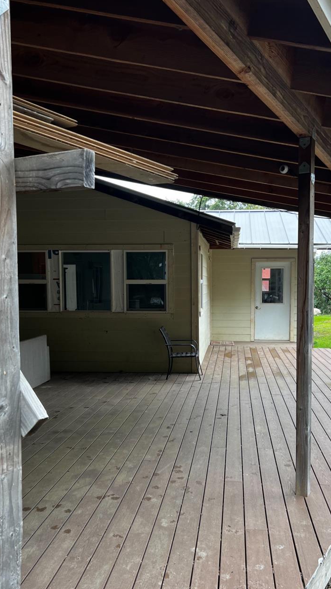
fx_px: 531
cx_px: 176
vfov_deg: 57.9
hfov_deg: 34.6
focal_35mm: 34
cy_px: 321
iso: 50
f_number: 1.5
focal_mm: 5.7
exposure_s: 1/337
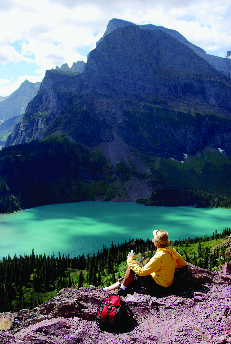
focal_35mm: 36
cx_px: 116
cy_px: 172
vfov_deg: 53.1
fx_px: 345
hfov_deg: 37.0
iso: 125
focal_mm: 24
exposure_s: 1/60
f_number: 8
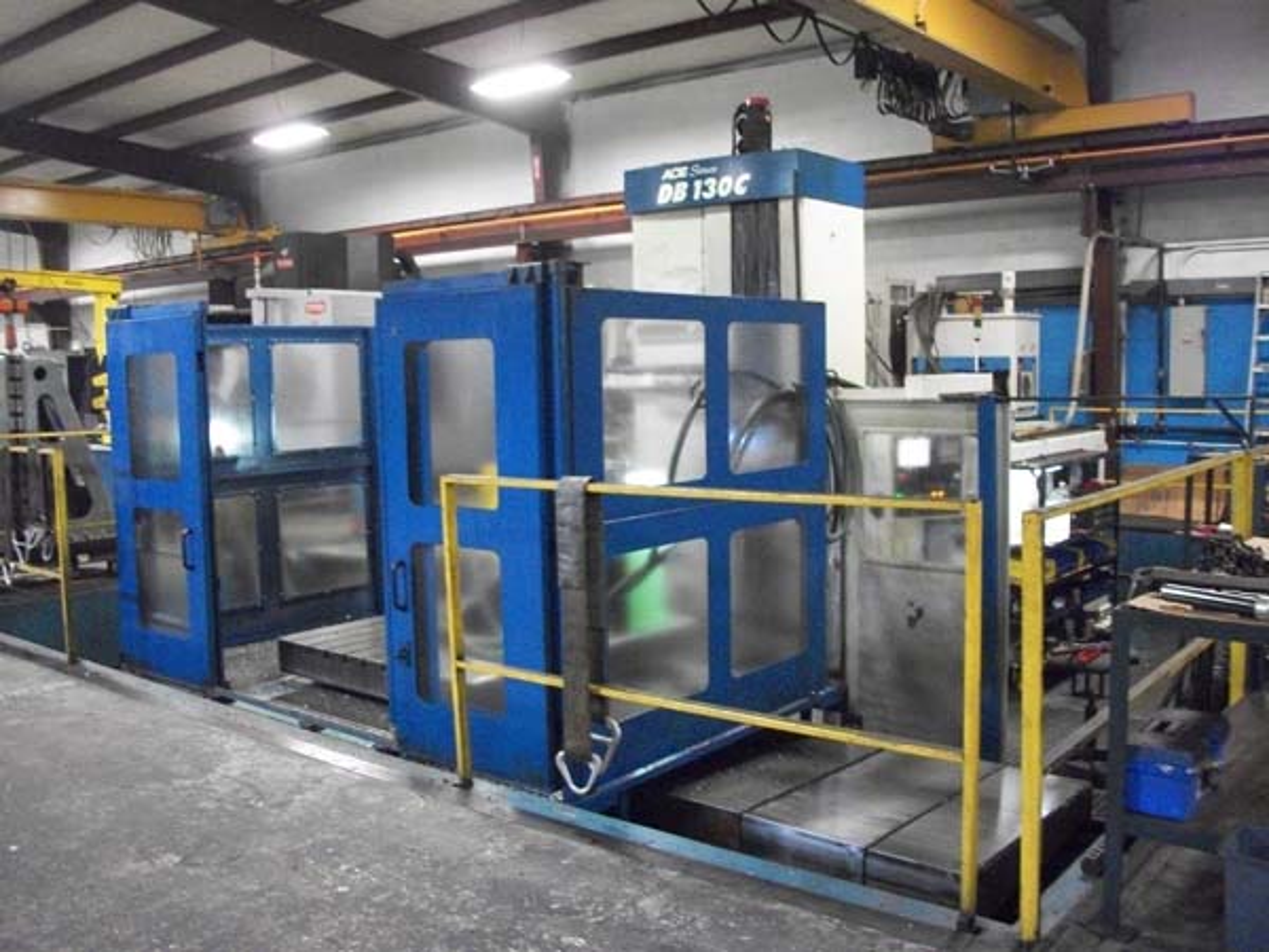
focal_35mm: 32
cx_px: 634
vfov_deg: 44.2
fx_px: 1173
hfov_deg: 56.8
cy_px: 476
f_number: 2.9
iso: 640
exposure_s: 1/25
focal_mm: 5.7
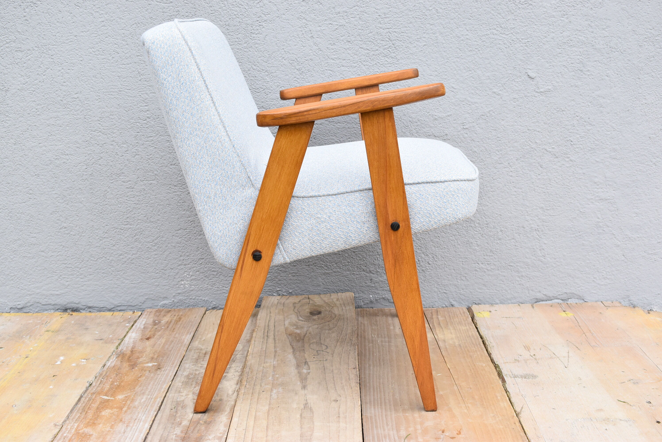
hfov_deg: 42.3
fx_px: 856
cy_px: 221
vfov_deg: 29.0
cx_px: 331
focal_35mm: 46
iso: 400
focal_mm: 31
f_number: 7.1
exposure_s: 1/125
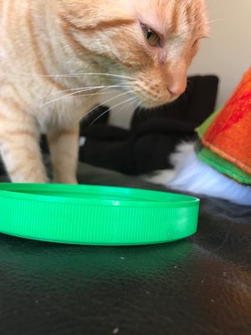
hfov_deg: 49.7
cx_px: 126
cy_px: 168
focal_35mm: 28
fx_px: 271
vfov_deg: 63.4
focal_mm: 3.99
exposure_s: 1/33
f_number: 1.8
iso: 25
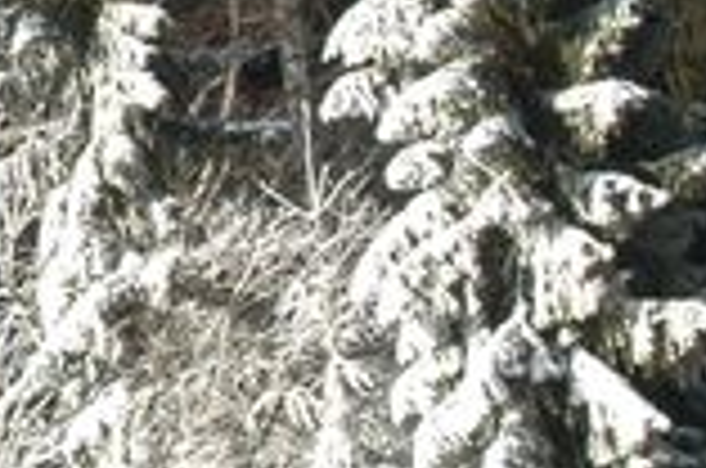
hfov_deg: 8.7
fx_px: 4462
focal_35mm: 228
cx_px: -603
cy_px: -34
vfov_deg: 6.0
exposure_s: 1/500
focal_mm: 28
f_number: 11
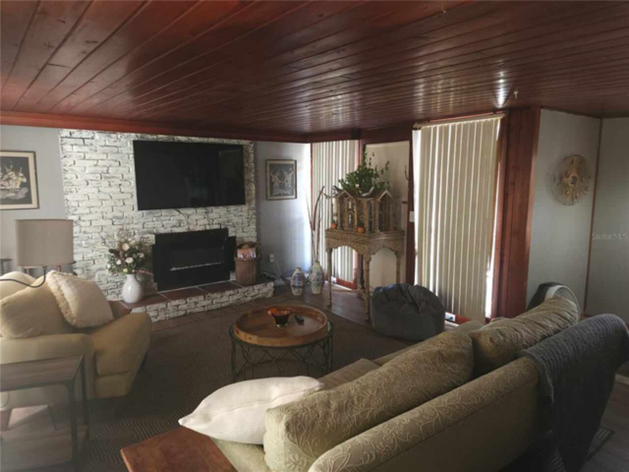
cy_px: 236
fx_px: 418
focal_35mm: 23
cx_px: 314
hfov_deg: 73.9
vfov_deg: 58.9
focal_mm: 6.4
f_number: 1.8
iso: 12
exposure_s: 1/2
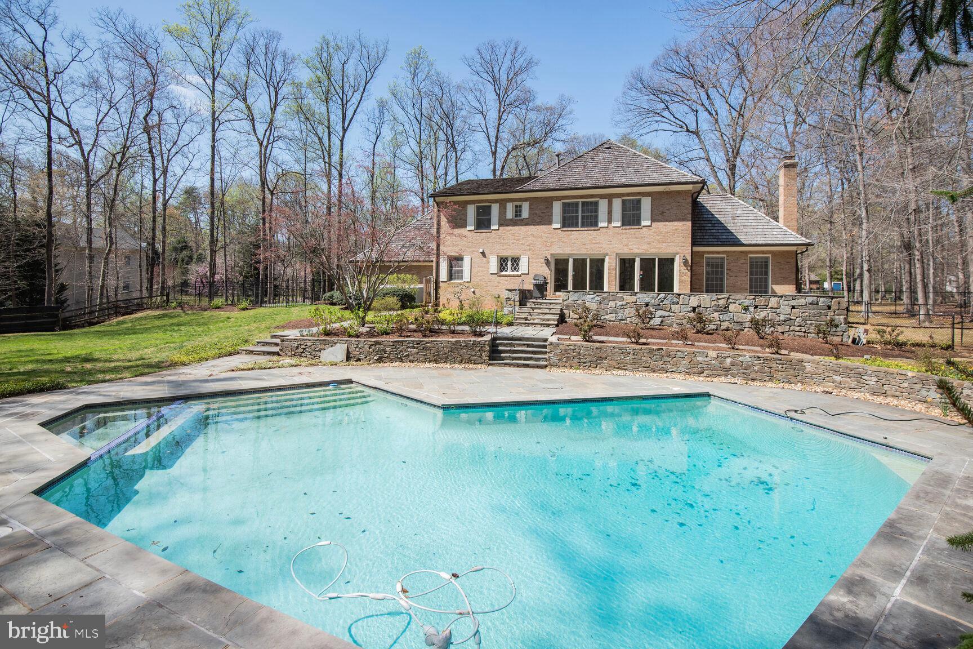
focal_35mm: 16
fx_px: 432
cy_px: 324
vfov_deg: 73.7
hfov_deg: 96.7
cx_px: 486
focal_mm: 16
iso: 400
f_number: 8
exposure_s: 1/200
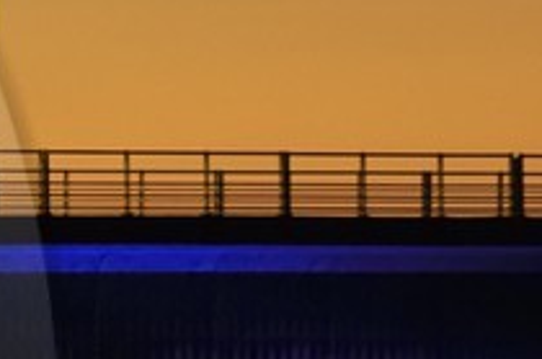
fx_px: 17515
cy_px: 451
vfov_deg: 1.2
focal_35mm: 1166
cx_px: -1001
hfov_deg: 1.8
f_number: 5.6
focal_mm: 102
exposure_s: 1.6
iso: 100
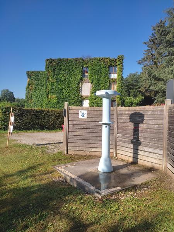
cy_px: 116
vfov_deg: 67.3
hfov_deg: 53.1
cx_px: 87
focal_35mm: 26
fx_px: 174
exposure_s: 1/1036
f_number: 1.79
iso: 100
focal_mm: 4.74
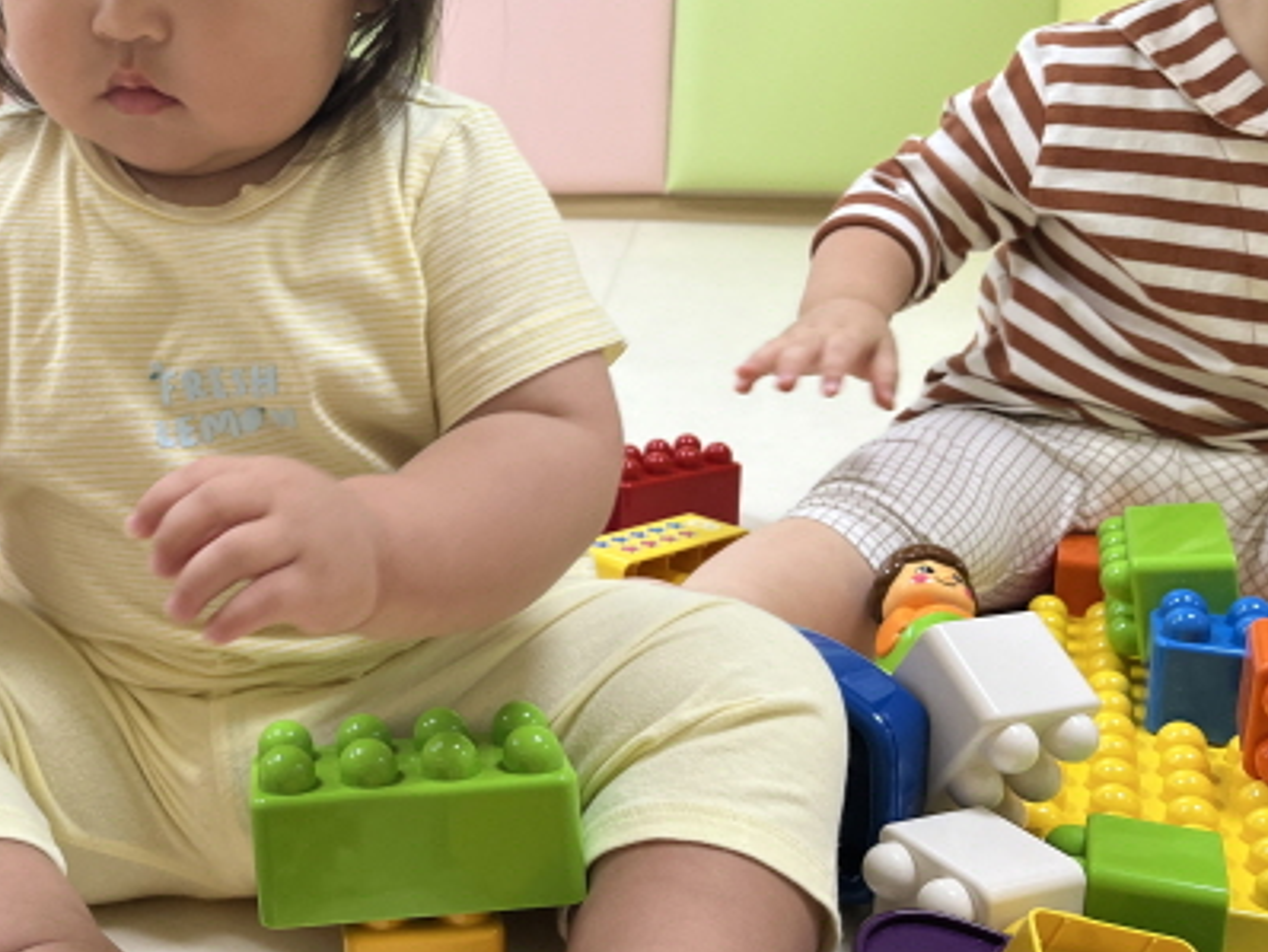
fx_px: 1723
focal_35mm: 47
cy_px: 379
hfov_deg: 38.7
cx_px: 233
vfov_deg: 30.8
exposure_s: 1/120
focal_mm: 5.1
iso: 125
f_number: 1.6
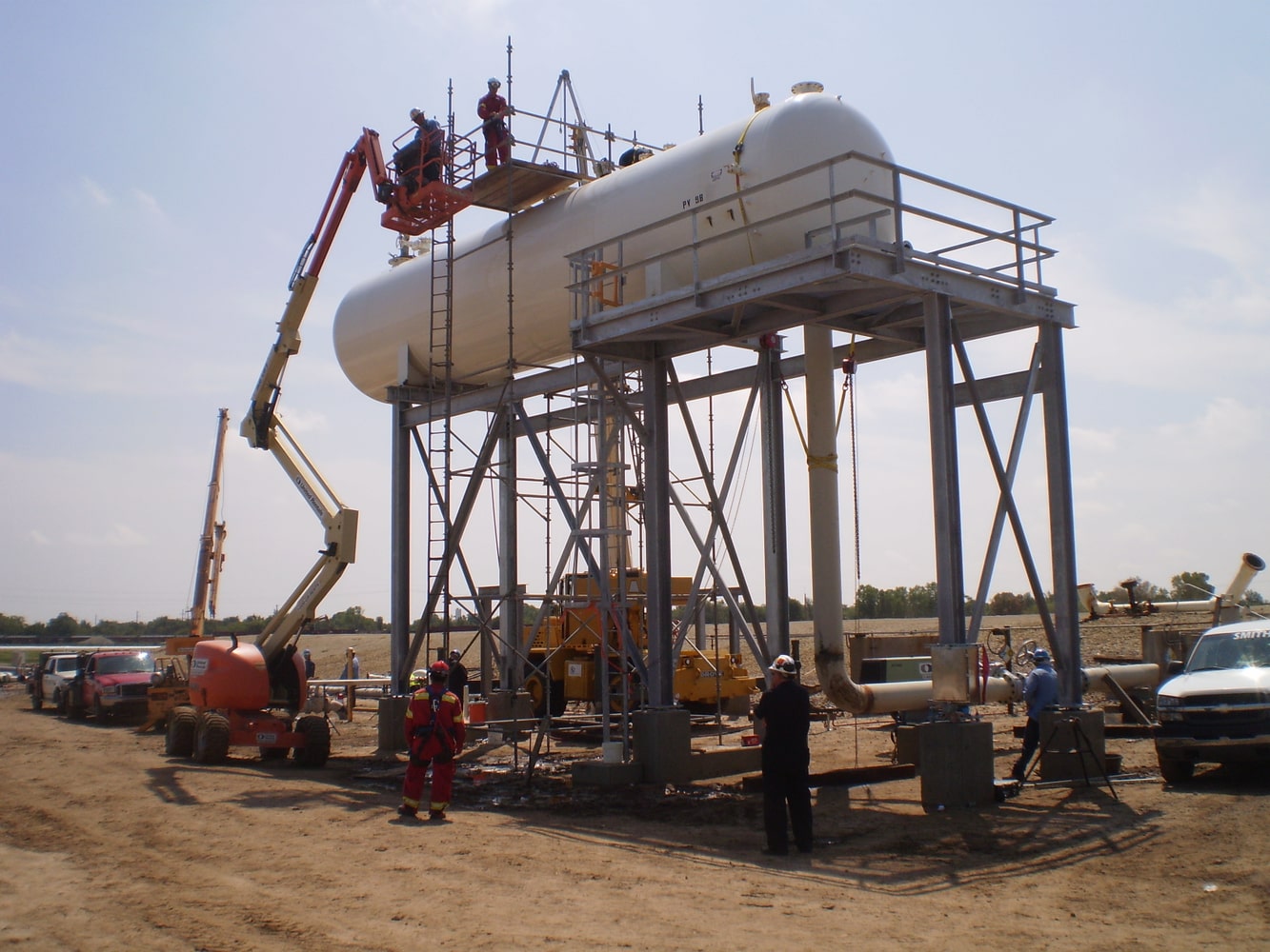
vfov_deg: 39.7
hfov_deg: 51.4
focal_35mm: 36
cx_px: 635
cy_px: 476
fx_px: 1321
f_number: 4.6
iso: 64
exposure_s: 1/1600
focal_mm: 6.3
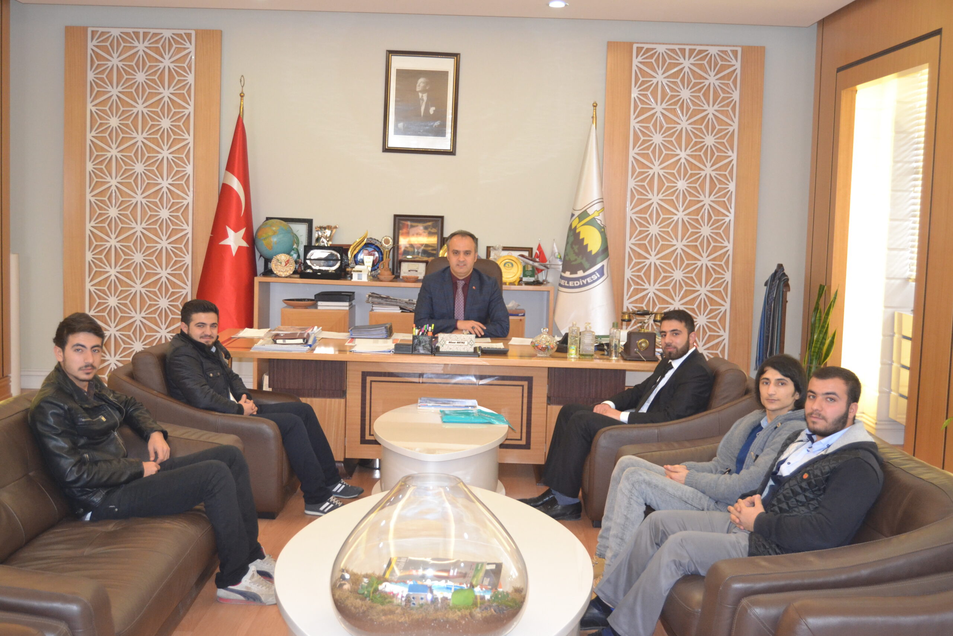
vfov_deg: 31.9
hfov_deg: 46.4
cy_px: 318
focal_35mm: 42
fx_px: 1112
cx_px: 476
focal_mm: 28
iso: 1600
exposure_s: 1/60
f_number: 4
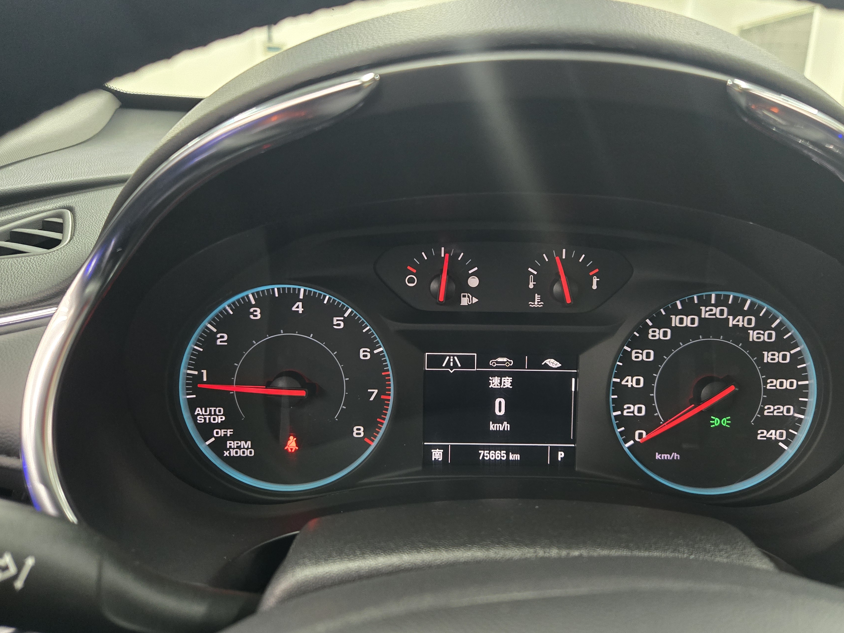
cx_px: 462
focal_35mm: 27
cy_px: 300
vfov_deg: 51.3
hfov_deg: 65.2
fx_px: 658
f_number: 1.8
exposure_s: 1/33.3
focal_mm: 5.4
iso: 800
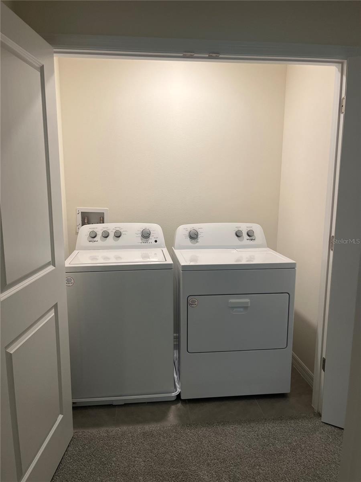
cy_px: 241
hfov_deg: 53.1
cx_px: 180
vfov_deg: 67.3
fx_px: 362
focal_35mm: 26
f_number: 1.6
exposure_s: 1/60
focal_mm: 5.1
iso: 80
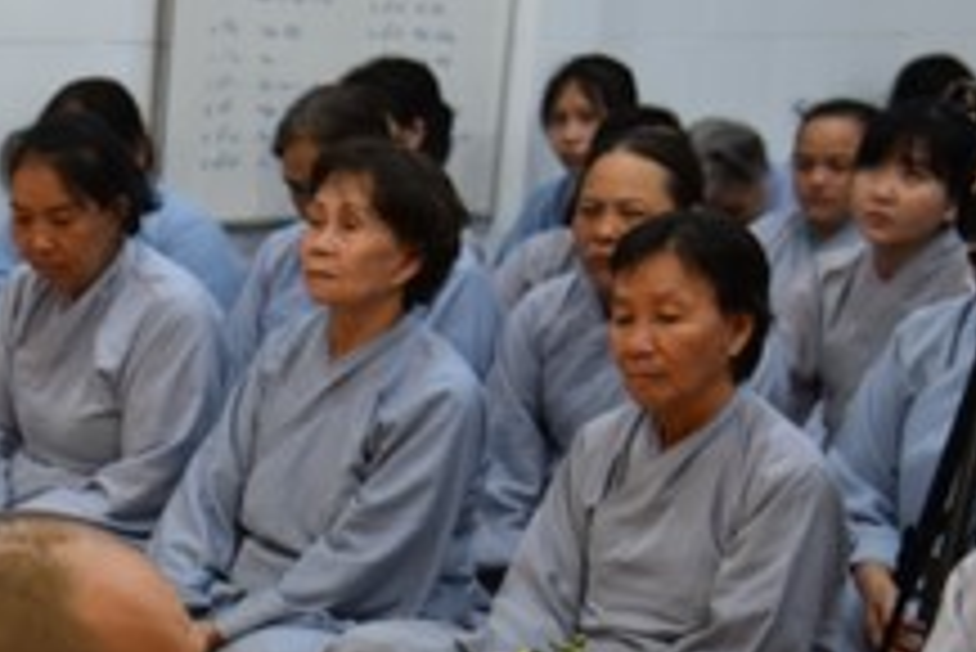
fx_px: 3255
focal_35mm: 120
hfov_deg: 16.7
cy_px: 715
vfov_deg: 11.3
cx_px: -18
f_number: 4
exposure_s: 1/60
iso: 400
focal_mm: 40
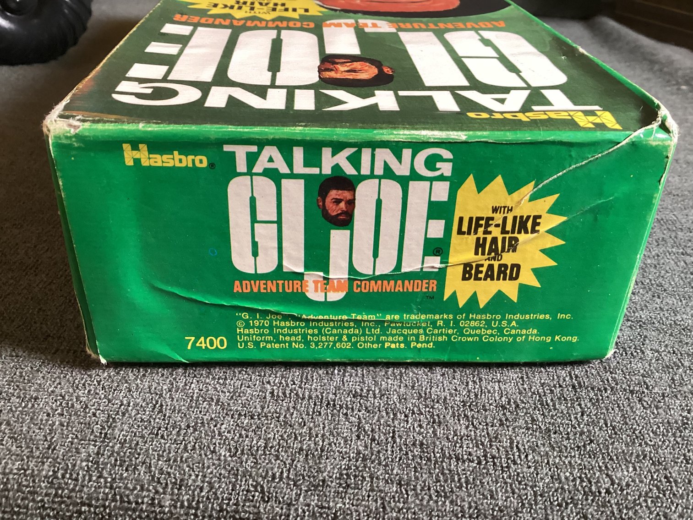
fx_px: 621
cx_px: 346
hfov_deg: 58.3
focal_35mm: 31
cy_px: 260
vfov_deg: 45.4
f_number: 2.4
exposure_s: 1/60
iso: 250
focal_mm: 3.3
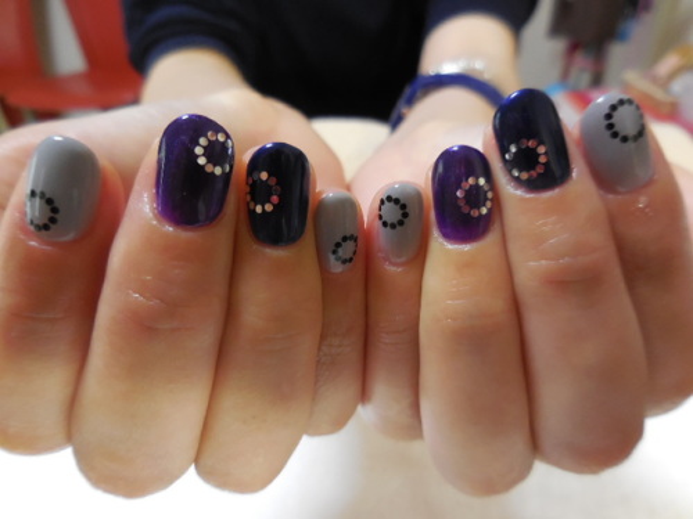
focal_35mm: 25
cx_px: 346
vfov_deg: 54.9
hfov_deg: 69.4
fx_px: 500
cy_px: 260
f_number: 3.3
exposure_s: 1/30
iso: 320
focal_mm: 4.5
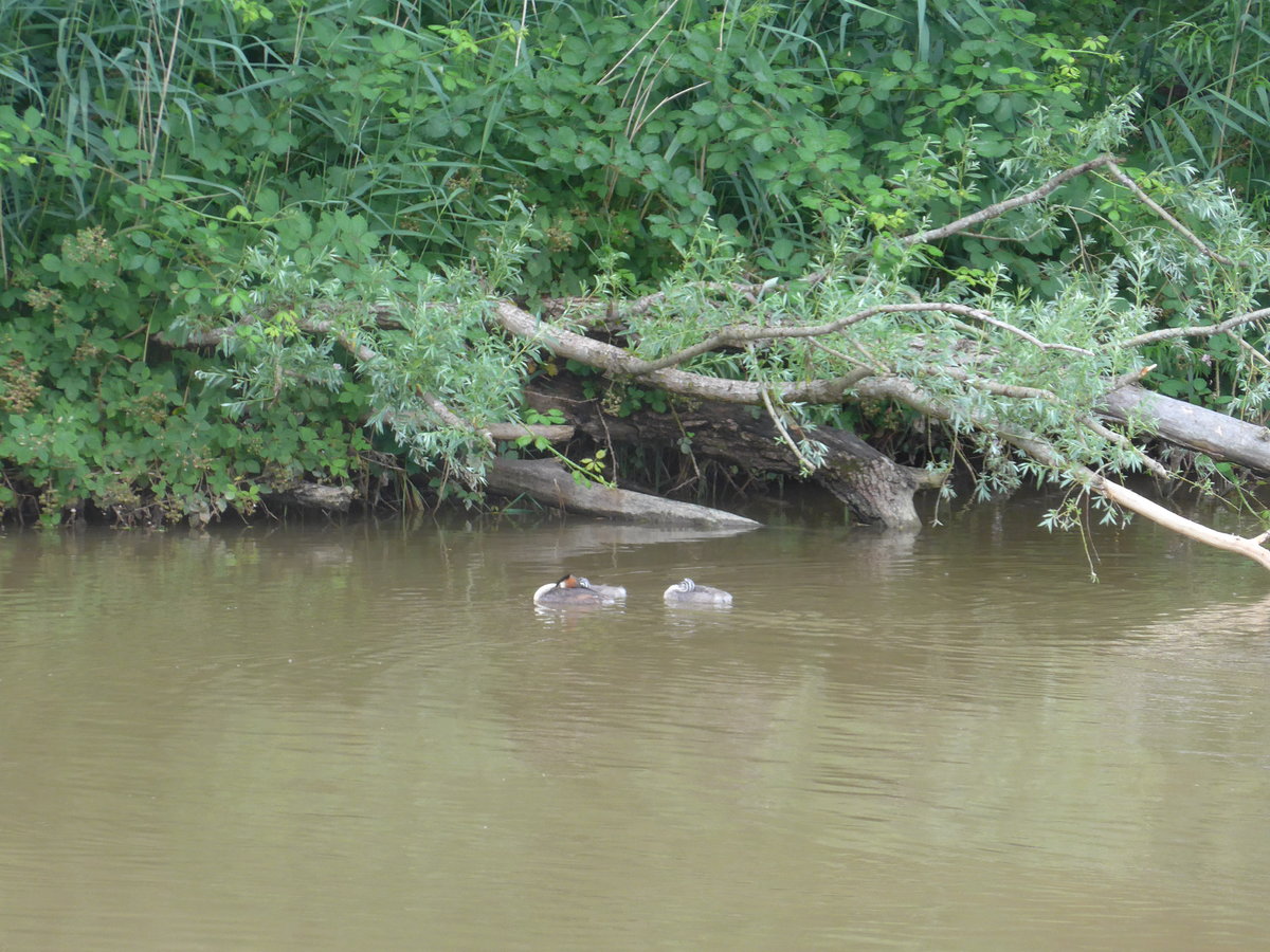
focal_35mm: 222
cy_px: 476
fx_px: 8145
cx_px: 635
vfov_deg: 6.7
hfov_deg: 8.9
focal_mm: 42.8
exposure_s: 1/100
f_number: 5.9
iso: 400
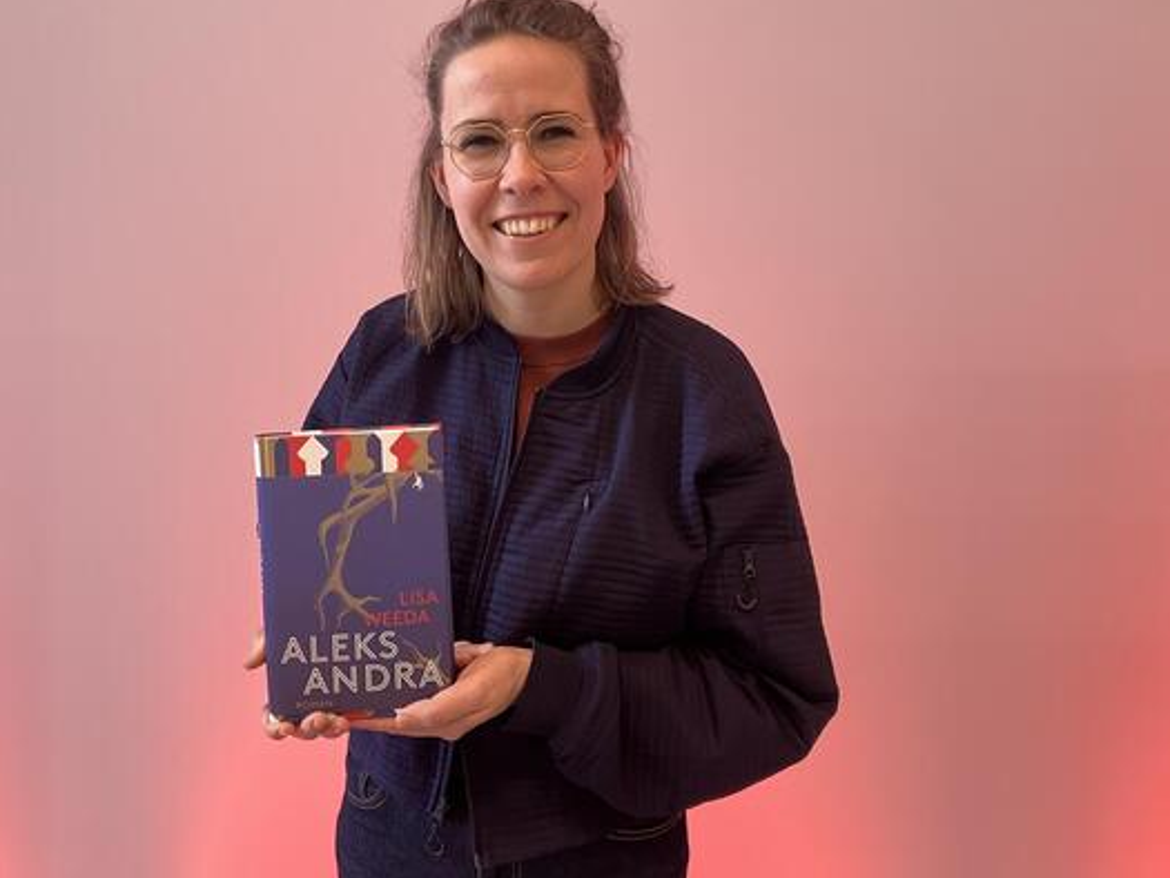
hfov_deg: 56.7
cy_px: 383
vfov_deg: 44.1
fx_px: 1082
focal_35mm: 32
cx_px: 519
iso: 160
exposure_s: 1/50
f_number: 1.8
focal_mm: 3.99
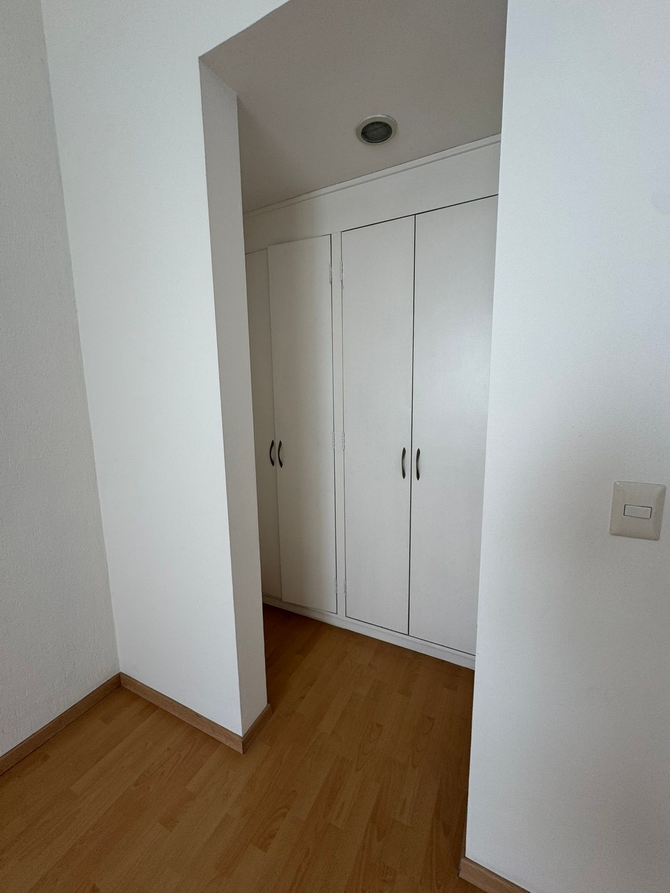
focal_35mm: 14
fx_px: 361
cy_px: 446
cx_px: 335
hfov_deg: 85.7
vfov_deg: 102.1
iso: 64
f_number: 2.2
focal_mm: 2.22
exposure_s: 1/99
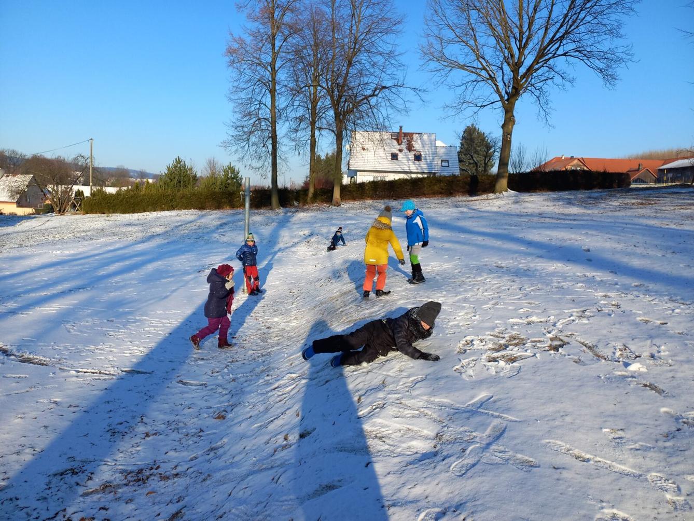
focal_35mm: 25
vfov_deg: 54.9
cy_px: 260
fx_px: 501
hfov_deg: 69.4
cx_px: 347
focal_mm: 4.65
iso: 50
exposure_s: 1/996
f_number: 1.8
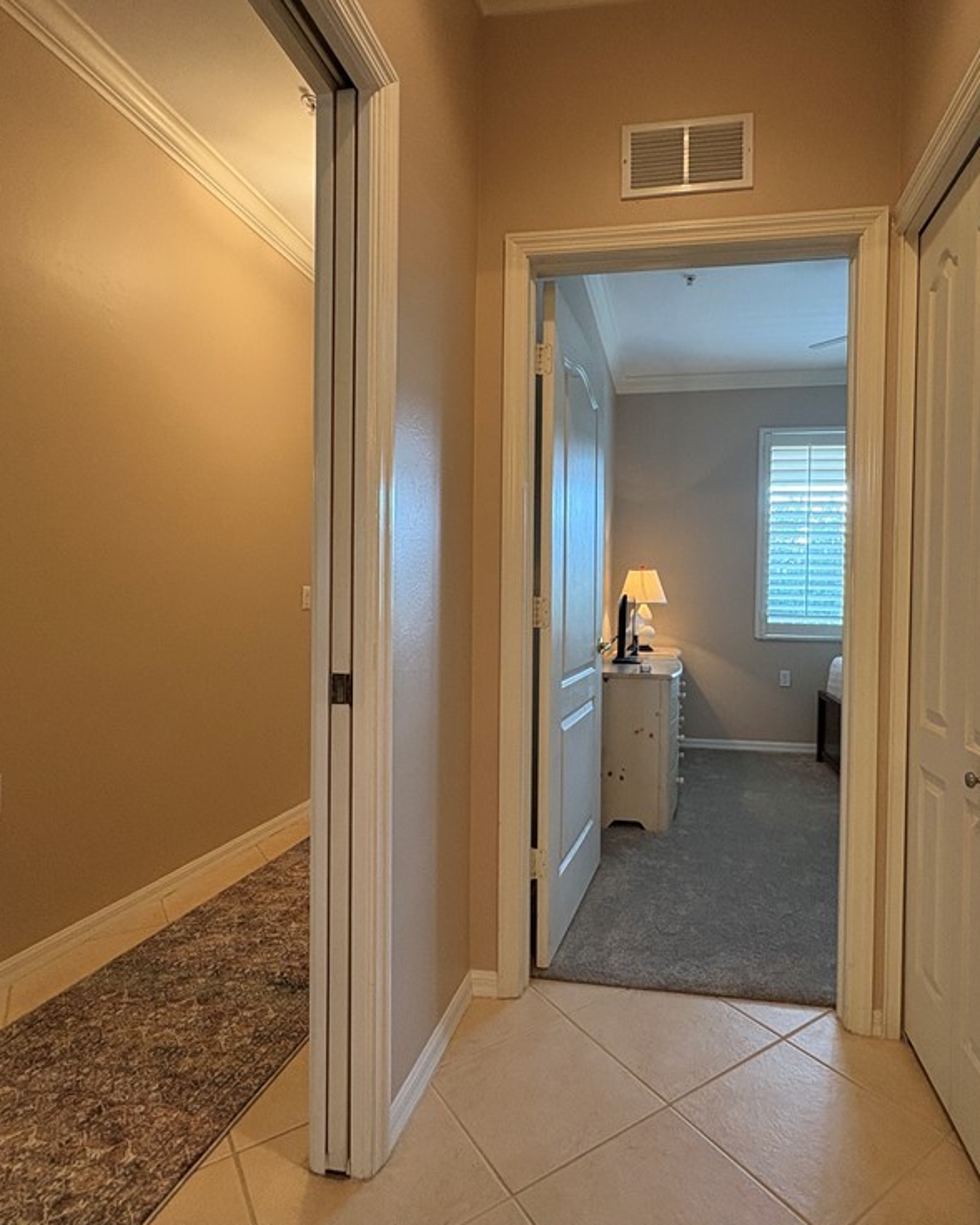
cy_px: 611
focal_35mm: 19
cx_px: 577
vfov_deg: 83.3
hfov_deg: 70.3
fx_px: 689
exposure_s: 1/60
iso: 200
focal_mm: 2.22
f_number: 2.2
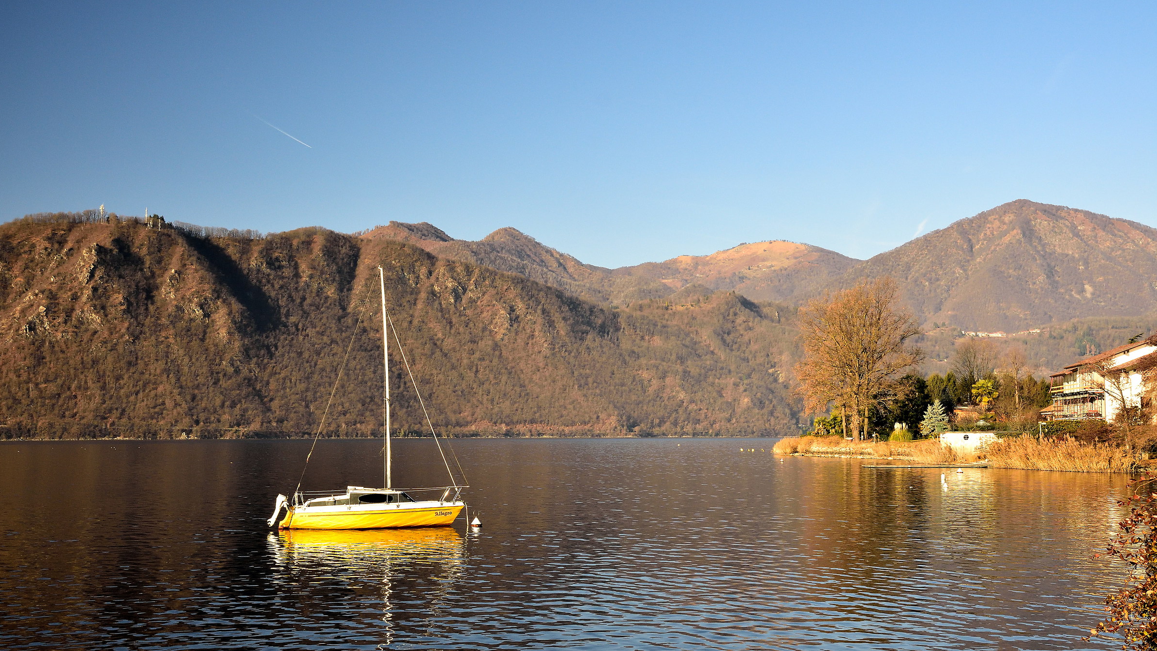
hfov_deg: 49.4
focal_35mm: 41
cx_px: 577
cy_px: 352
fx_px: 1258
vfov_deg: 29.0
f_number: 8
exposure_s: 1/400
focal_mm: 26
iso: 800
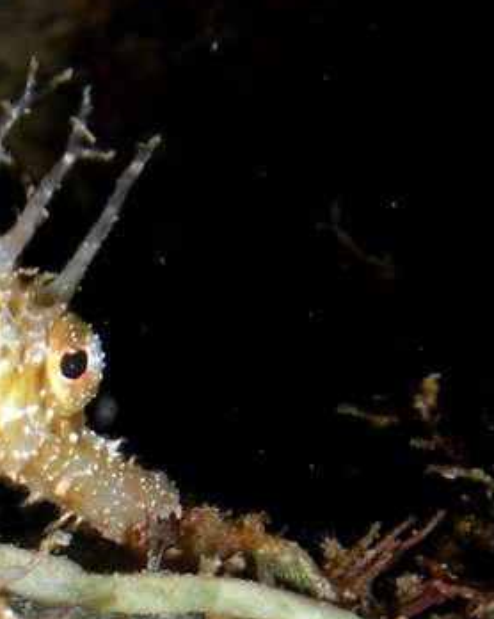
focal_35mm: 129
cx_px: -47
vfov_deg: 14.3
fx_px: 2360
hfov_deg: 11.8
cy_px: 795
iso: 64
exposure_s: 1/60
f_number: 4.9
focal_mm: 7.4
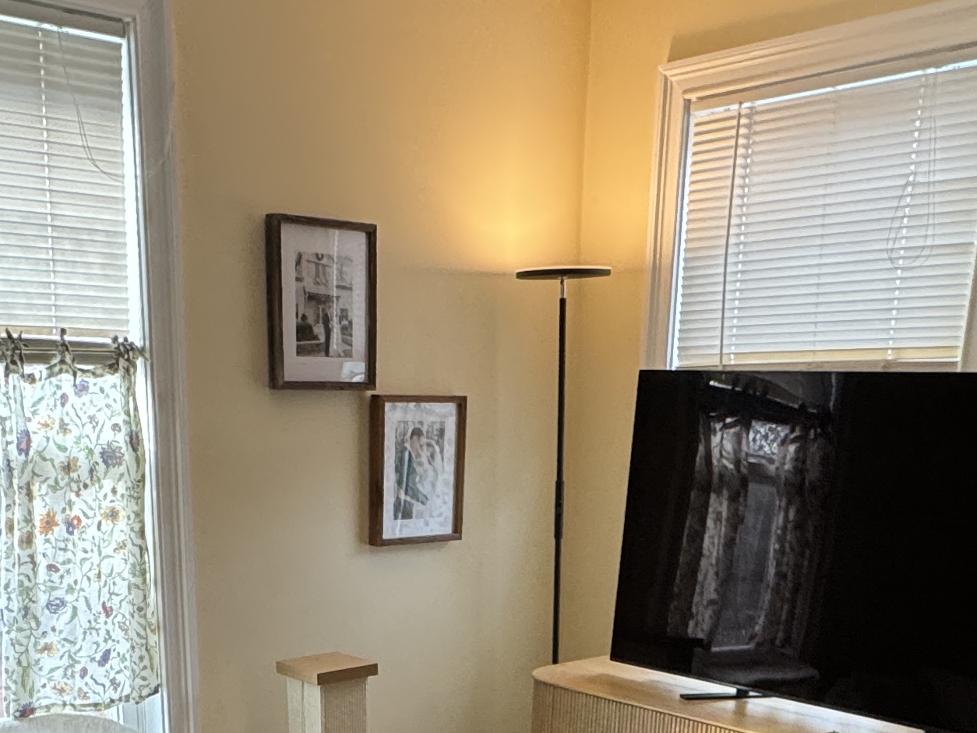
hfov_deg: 42.0
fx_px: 1270
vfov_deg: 28.9
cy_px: 824
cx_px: 414
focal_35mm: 45
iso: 250
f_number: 2.2
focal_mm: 2.22
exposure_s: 1/120
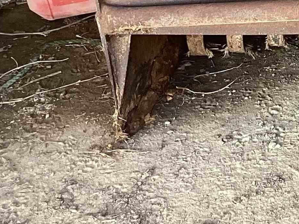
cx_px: 484
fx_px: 889
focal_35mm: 103
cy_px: -55
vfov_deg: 13.9
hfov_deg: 16.8
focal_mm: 3.3
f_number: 2.4
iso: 100
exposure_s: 1/60
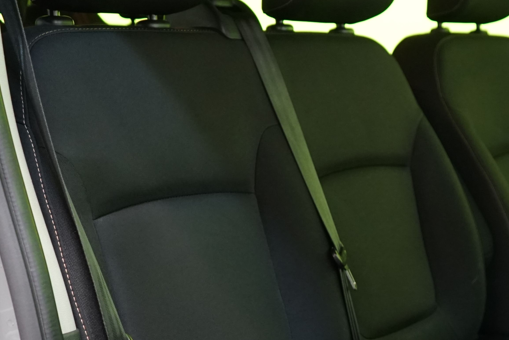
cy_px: 286
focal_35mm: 75
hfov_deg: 26.4
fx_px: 1060
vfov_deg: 18.0
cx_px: 420
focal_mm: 29
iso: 1600
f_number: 3.5
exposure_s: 1/30
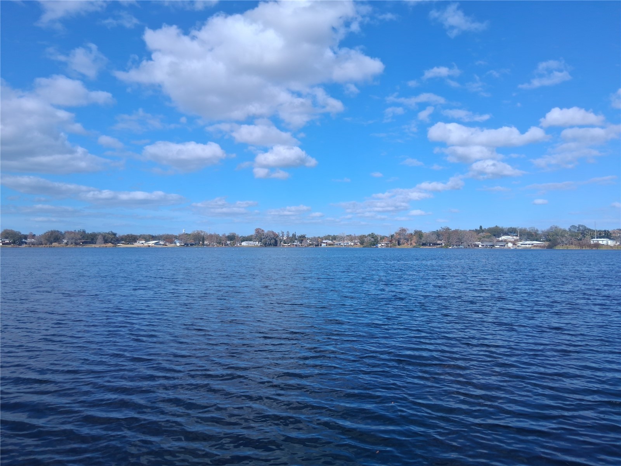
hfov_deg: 67.3
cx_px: 310
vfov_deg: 53.1
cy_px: 233
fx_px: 466
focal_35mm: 26
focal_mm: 3.98
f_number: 1.8
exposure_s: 1/710
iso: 25
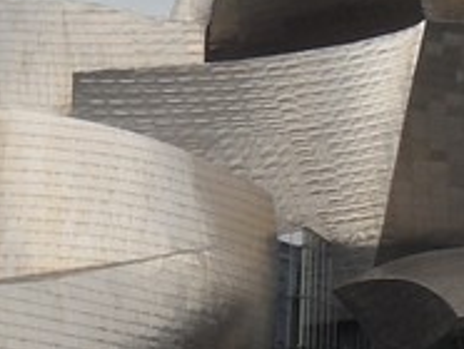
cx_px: 185
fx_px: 3315
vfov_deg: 6.0
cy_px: 381
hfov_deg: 8.0
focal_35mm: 247
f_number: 3.8
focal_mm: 8.2
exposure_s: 1/180
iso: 80
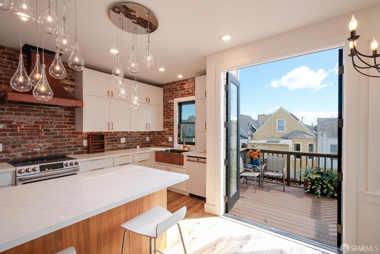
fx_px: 159
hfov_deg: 100.3
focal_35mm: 15
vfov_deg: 77.5
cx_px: 190
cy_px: 127
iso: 400
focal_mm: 10
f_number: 16
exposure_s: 1/200
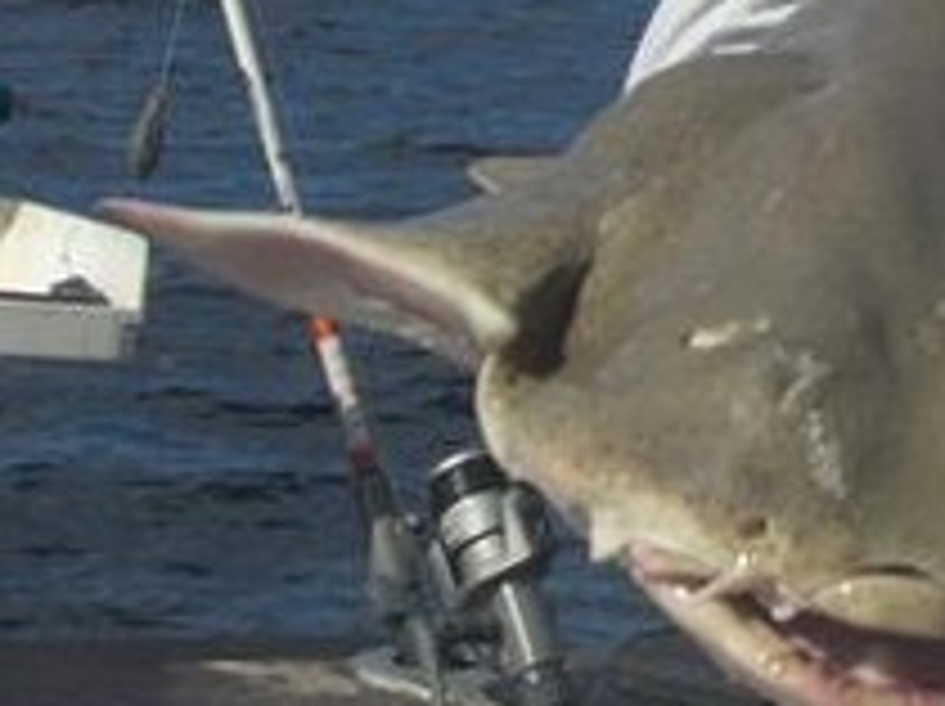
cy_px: -130
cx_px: 1305
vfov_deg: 7.2
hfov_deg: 9.5
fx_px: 5563
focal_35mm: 204
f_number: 11.2
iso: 80
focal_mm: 14.2
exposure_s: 1/200
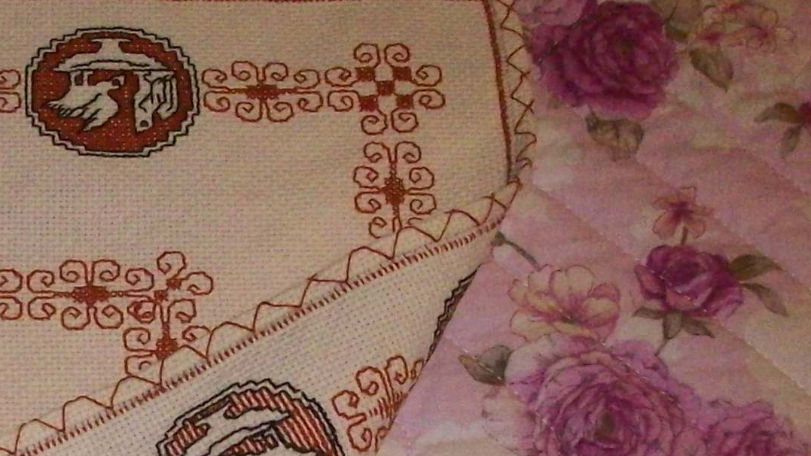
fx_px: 2086
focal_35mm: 97
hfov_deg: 21.2
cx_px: -17
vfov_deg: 12.3
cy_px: 482
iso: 400
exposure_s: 1/128
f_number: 2.8
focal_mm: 6.2
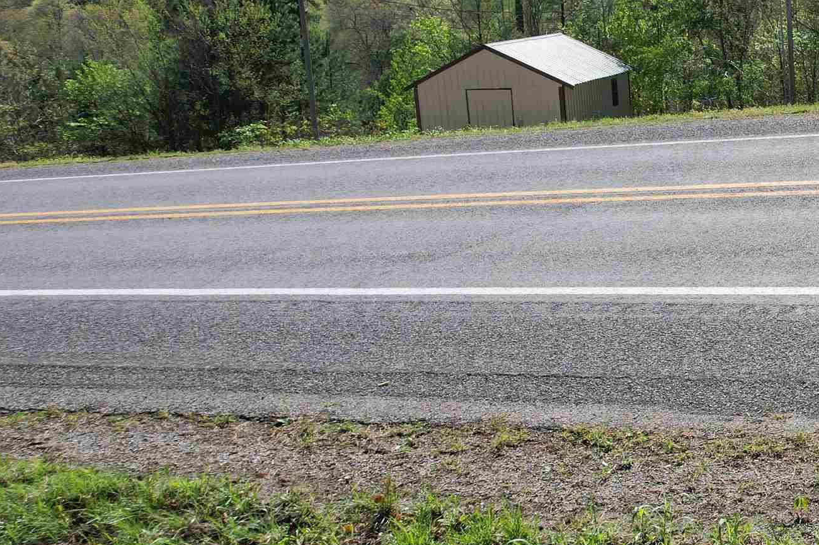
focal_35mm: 52
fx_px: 1183
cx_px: 935
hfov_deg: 32.7
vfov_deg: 26.0
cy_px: 261
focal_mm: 8.38
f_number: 2.8
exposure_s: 1/2000
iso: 140
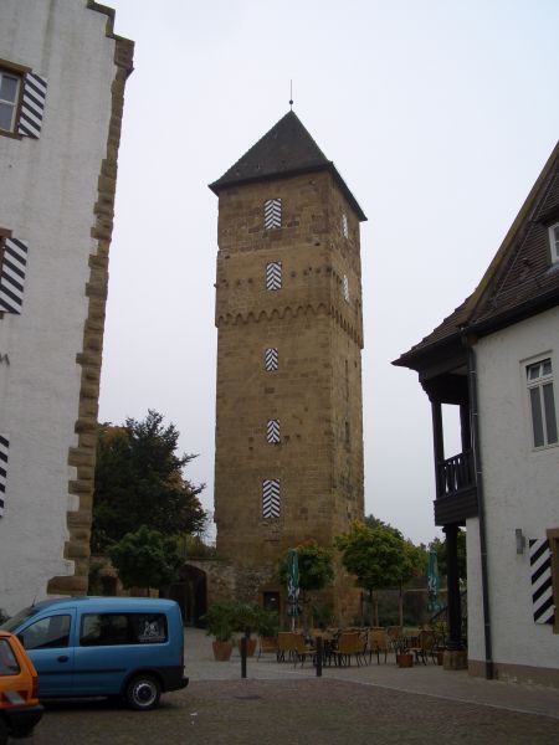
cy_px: 372
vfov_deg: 52.6
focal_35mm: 35
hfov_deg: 40.7
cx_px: 280
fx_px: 754
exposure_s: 1/160
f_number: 4.3
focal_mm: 5.8
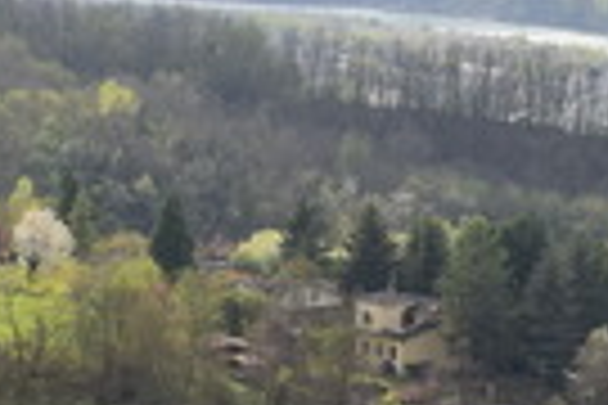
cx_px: 401
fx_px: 4353
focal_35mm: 258
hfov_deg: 8.0
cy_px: 220
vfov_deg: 5.3
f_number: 11
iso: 400
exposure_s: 1/500
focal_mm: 31
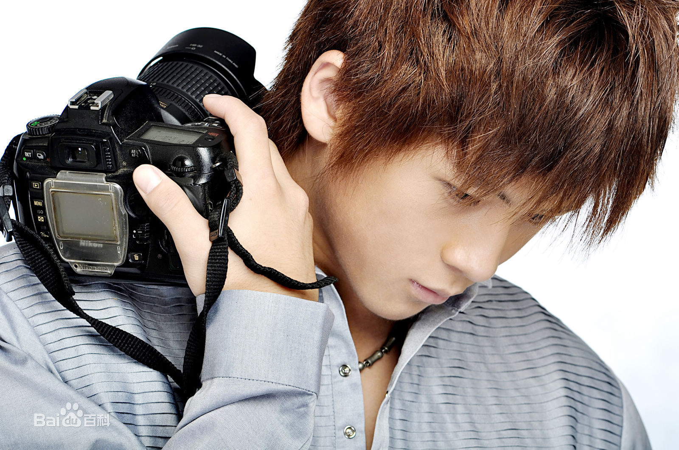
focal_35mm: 218
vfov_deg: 6.3
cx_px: 340
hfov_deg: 9.5
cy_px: 225
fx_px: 4096
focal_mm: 145
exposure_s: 1/100
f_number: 9
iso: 200
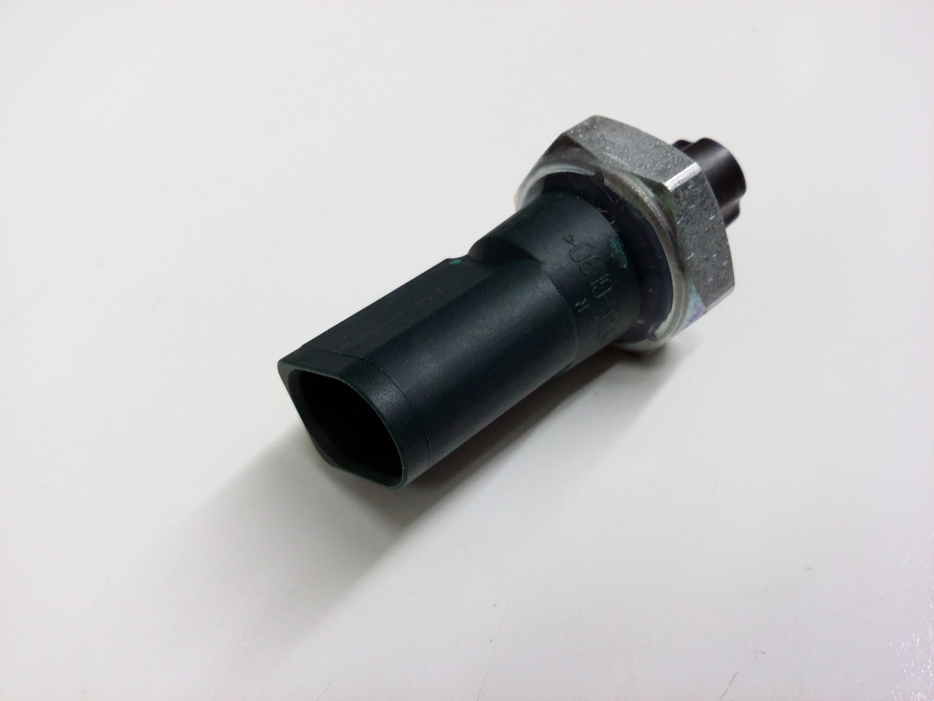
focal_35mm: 32
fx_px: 863
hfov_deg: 56.8
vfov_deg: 44.2
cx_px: 467
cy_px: 350
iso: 160
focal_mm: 3.4
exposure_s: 1/15
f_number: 2.4
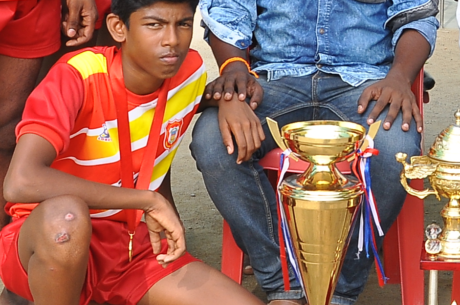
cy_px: -23
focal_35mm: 123
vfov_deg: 11.0
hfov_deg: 16.3
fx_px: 1570
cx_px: 479
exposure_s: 1/125
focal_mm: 24
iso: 200
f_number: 7.1
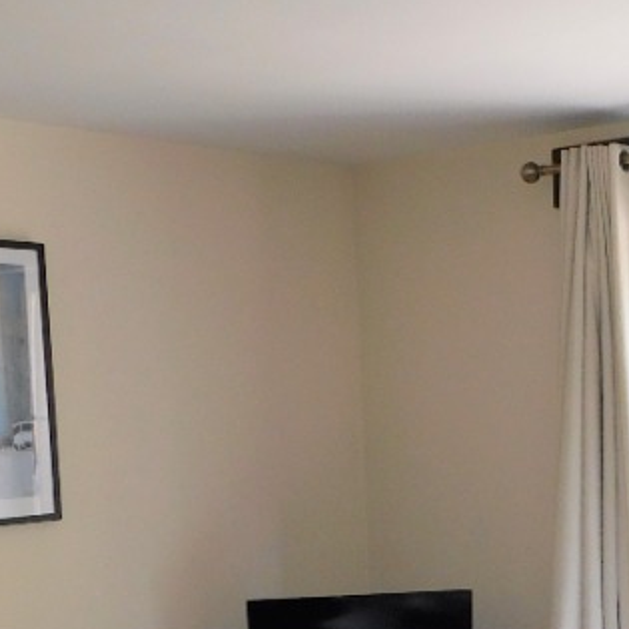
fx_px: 1357
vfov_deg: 24.9
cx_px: 575
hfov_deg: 25.2
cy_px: 627
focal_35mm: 66
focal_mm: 4
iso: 140
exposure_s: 1/30
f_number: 3
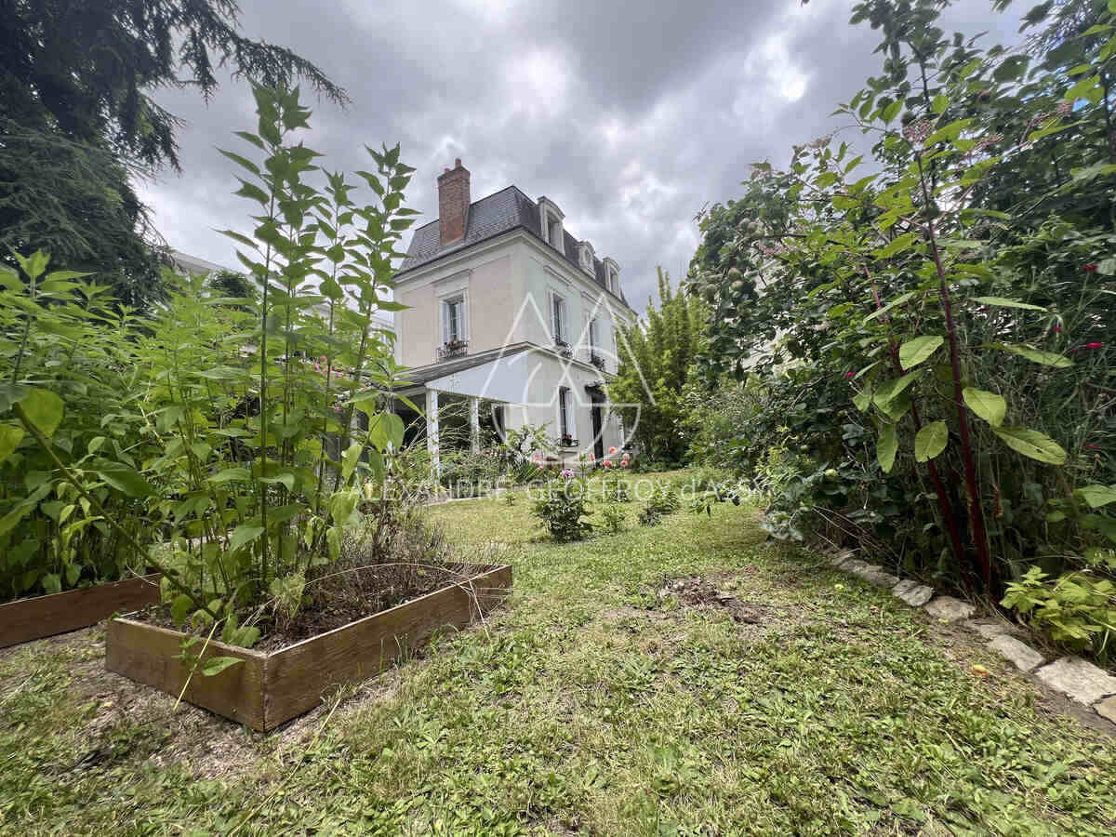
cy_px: 418
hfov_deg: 106.2
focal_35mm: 13
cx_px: 558
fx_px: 419
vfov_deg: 89.9
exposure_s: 1/389
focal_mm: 1.57
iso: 32
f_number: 1.8
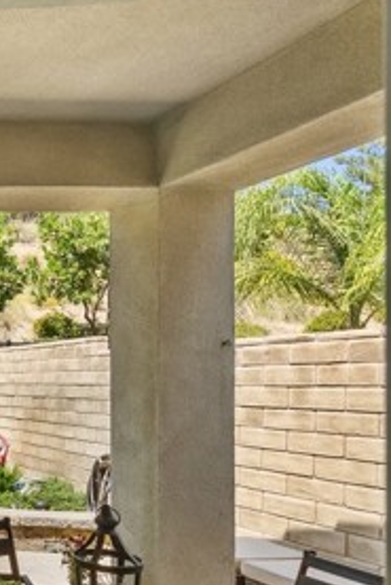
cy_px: 426
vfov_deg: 50.1
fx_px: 602
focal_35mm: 37
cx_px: -256
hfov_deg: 24.0
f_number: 8
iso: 2000
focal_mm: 16
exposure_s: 1/50
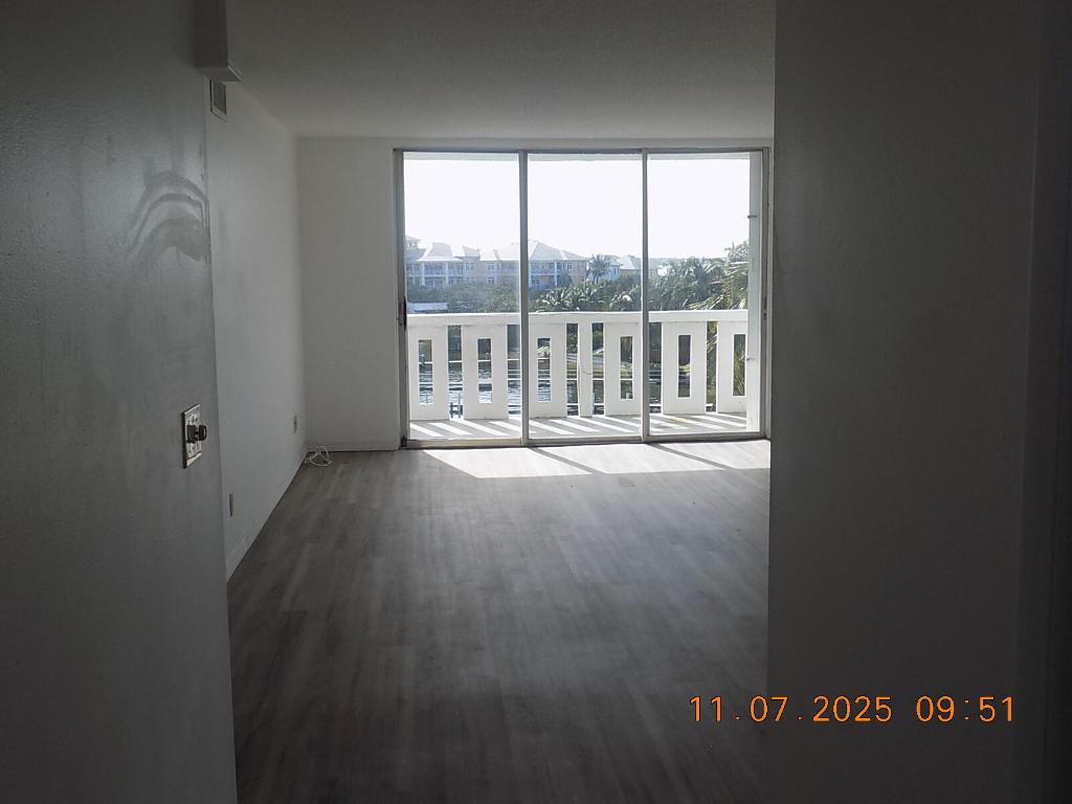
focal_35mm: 34
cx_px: 536
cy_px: 402
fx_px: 1053
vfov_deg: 41.8
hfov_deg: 54.0
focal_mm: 6.1
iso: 80
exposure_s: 1/400
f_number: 3.4
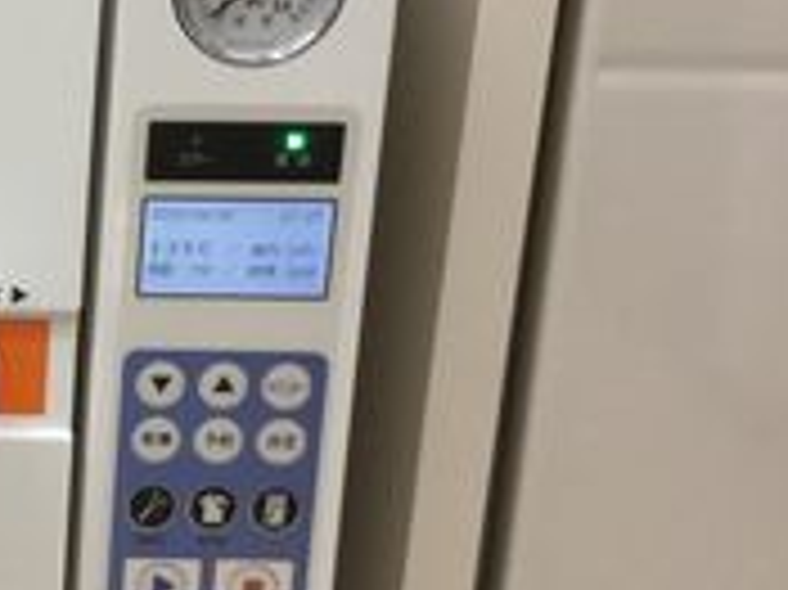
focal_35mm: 85
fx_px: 1934
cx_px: -266
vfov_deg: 17.3
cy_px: 252
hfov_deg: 20.8
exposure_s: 1/30
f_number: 2.4
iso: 64
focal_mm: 3.3
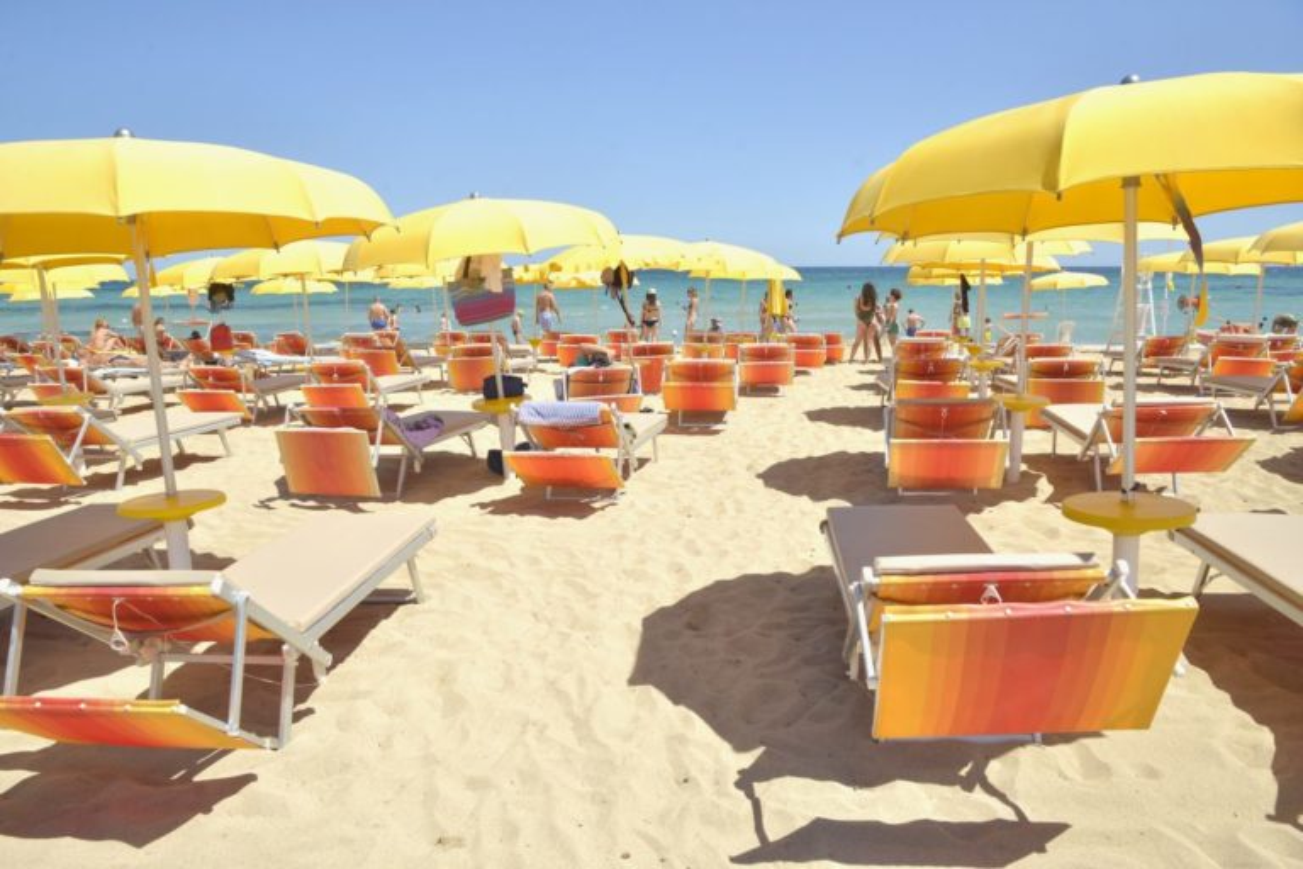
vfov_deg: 53.1
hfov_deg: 73.7
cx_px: 652
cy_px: 434
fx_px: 869
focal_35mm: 24
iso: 400
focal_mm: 24
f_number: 9
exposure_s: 1/800
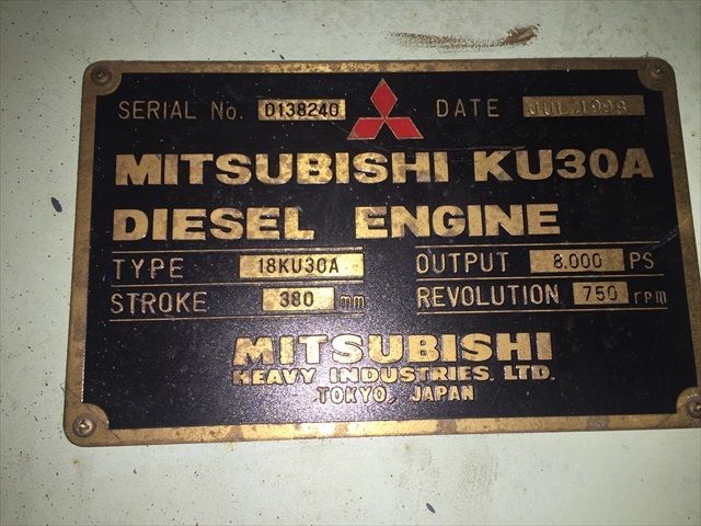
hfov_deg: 61.7
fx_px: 587
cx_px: 350
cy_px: 263
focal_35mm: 29
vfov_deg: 48.2
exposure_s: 1/67
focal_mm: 4.15
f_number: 2.2
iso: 32
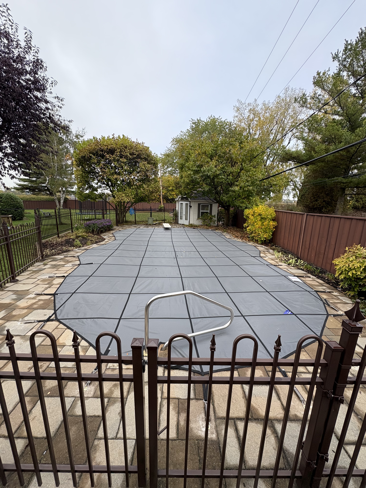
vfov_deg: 102.1
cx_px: 183
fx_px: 197
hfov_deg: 85.7
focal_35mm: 14
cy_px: 244
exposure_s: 1/501
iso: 64
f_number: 2.2
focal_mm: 2.22
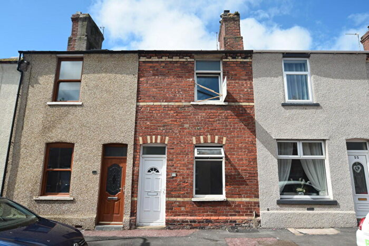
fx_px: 231
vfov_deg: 56.2
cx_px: 184
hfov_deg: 77.3
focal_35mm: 22
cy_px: 123
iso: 200
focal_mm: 15
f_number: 9
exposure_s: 1/320
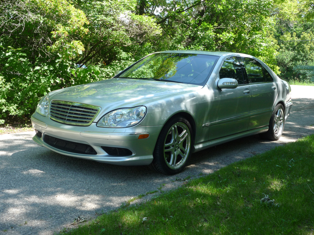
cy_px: 118
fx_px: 390
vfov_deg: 33.6
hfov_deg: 43.9
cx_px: 157
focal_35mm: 43
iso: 100
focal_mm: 7.5
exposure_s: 1/100
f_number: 4.5
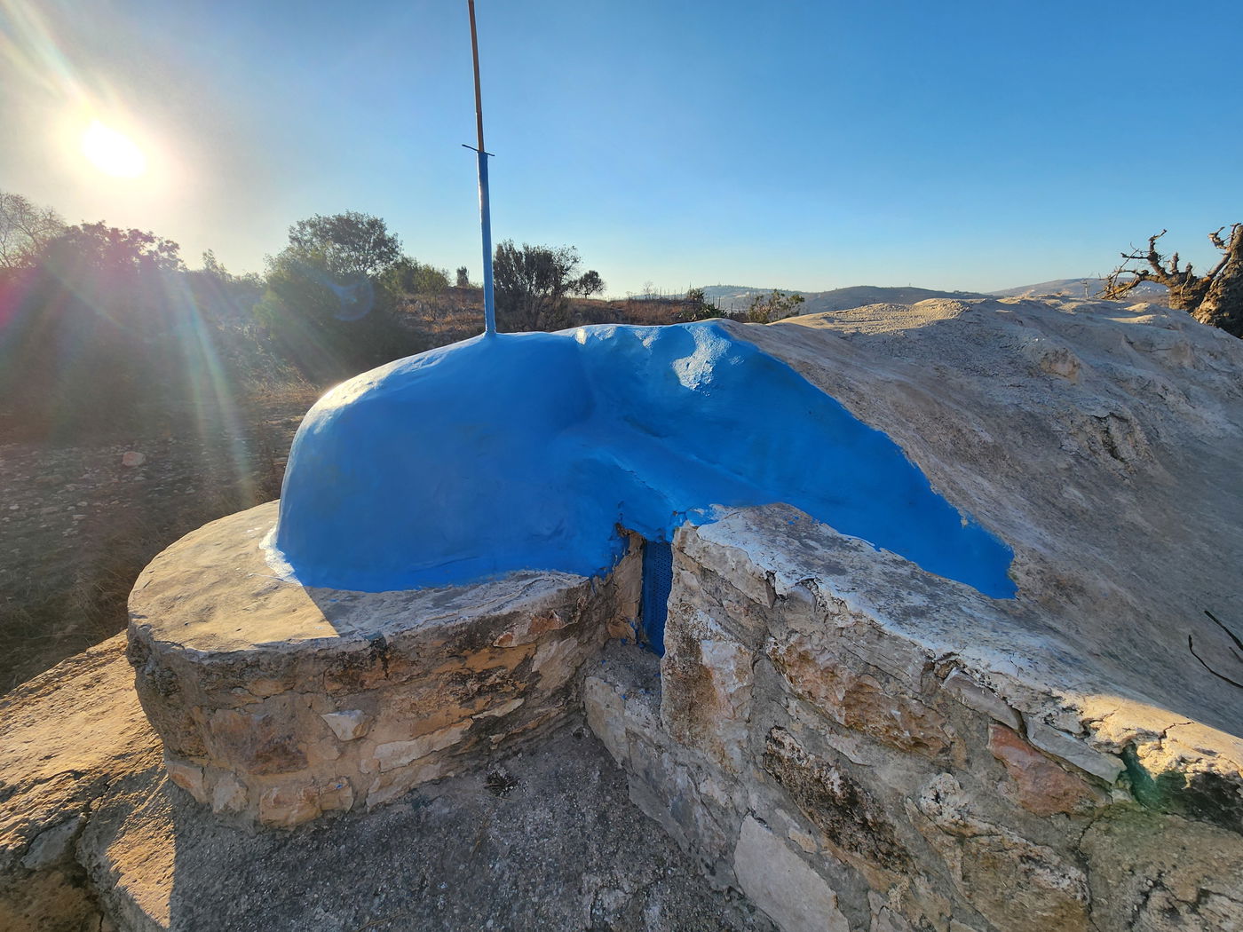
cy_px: 466
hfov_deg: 106.2
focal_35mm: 13
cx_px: 622
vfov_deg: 89.9
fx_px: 467
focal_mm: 2.2
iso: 50
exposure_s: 1/1700
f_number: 2.2
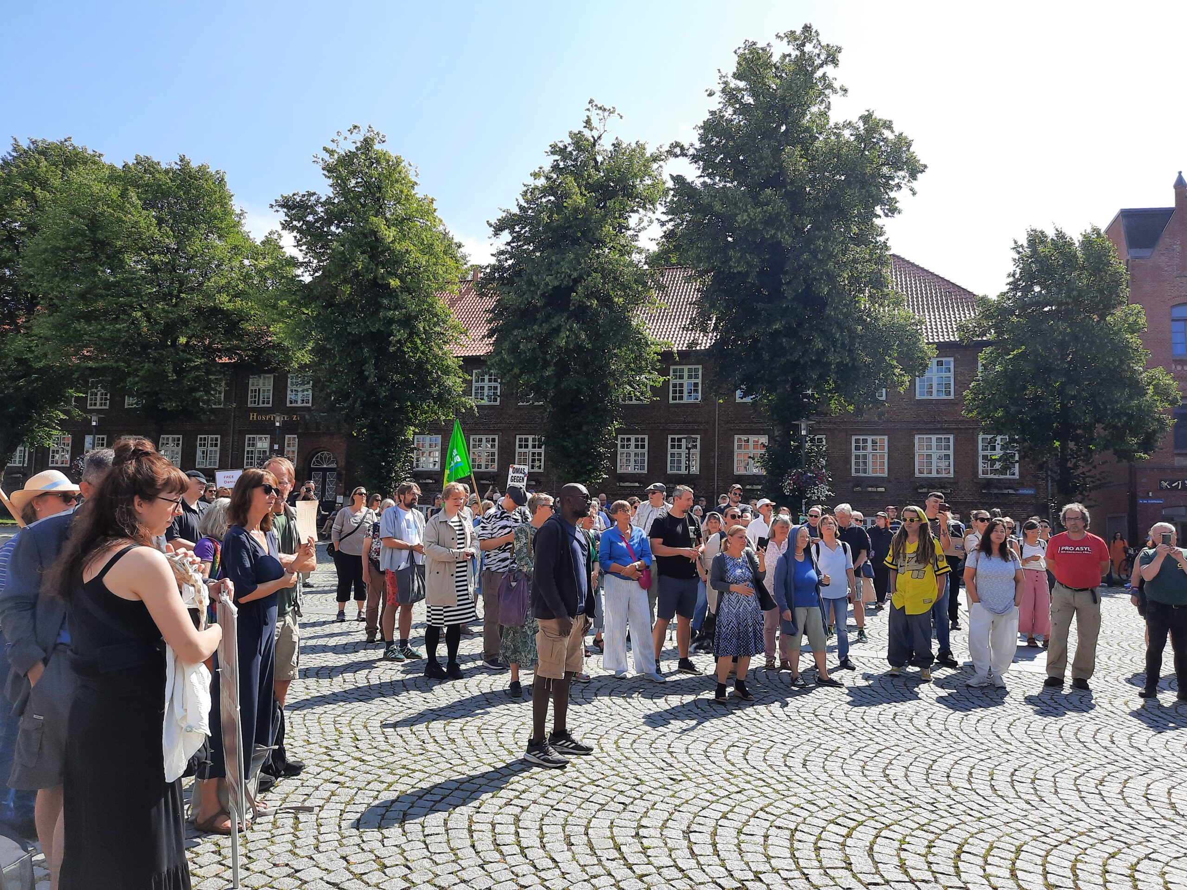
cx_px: 594
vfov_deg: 54.9
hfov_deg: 69.4
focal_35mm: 25
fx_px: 857
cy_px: 445
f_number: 2
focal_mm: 4.6
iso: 32
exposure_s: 1/761
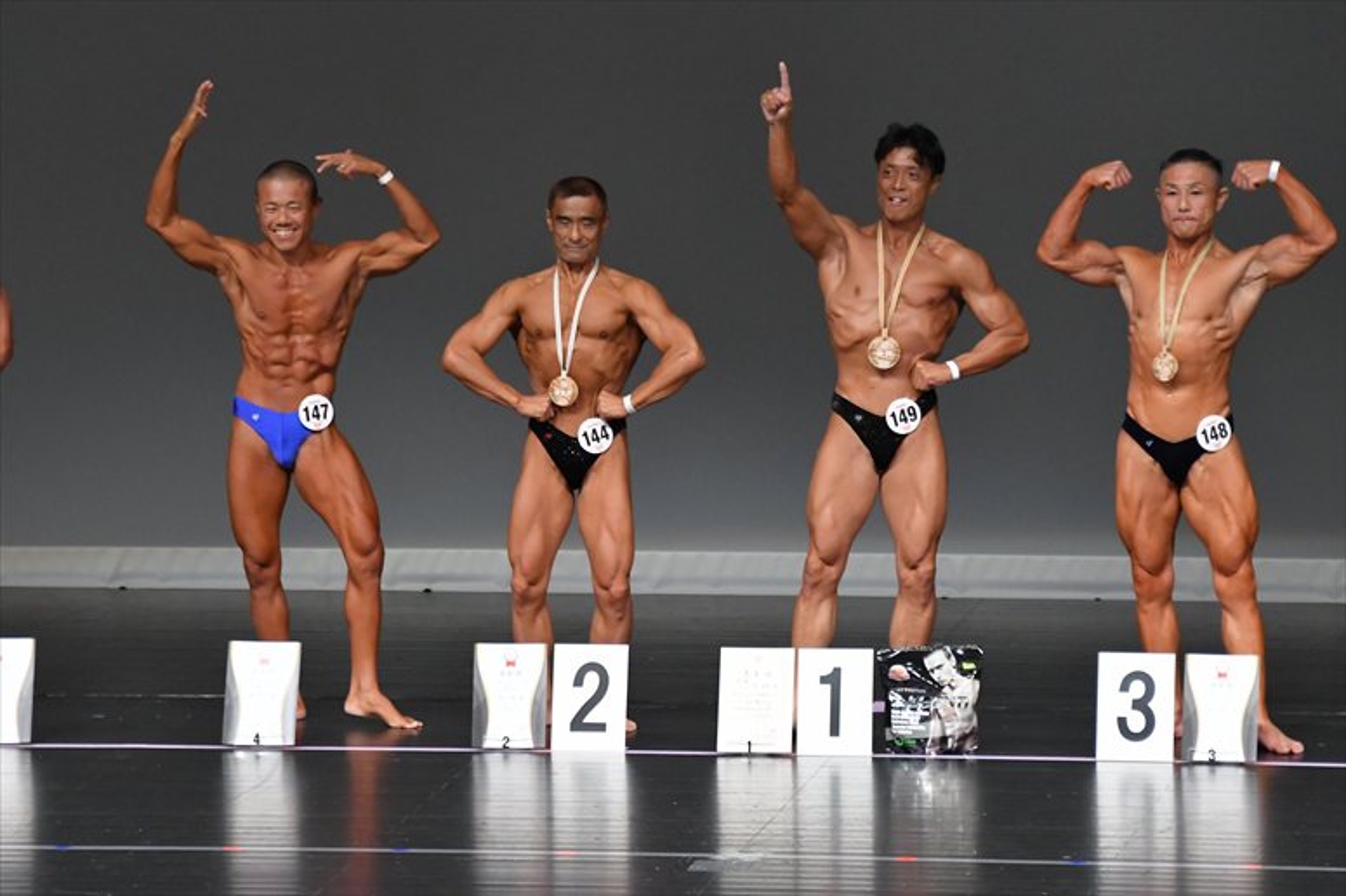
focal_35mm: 300
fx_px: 11211
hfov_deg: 6.9
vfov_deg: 4.6
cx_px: 673
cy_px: 448
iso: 5000
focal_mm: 200
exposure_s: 1/400
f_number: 5.6
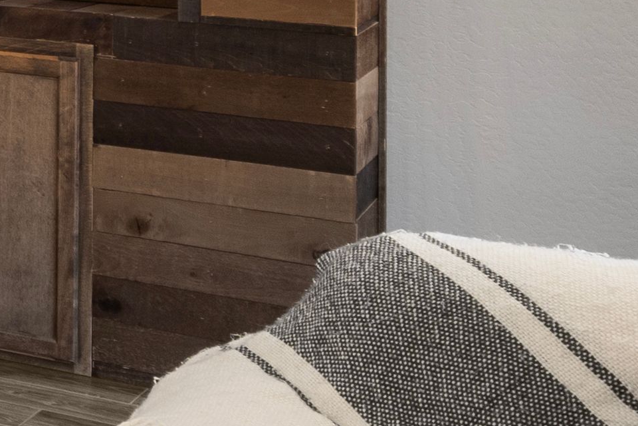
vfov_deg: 12.9
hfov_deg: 16.5
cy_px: -219
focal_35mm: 100
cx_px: -563
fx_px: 1772
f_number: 4
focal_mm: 16
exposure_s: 1/5
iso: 320
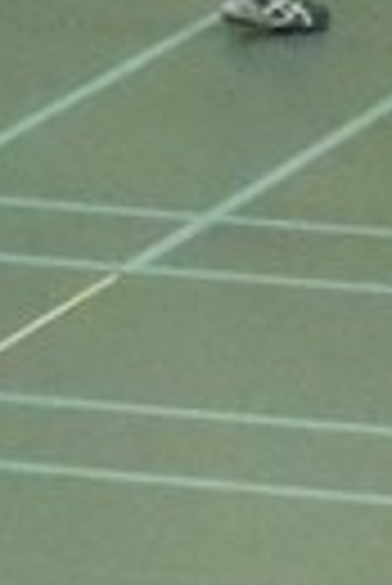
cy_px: 288
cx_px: 1532
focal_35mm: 450
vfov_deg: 4.6
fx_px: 7330
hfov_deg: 3.0
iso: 3200
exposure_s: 1/320
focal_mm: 9.8
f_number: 3.7
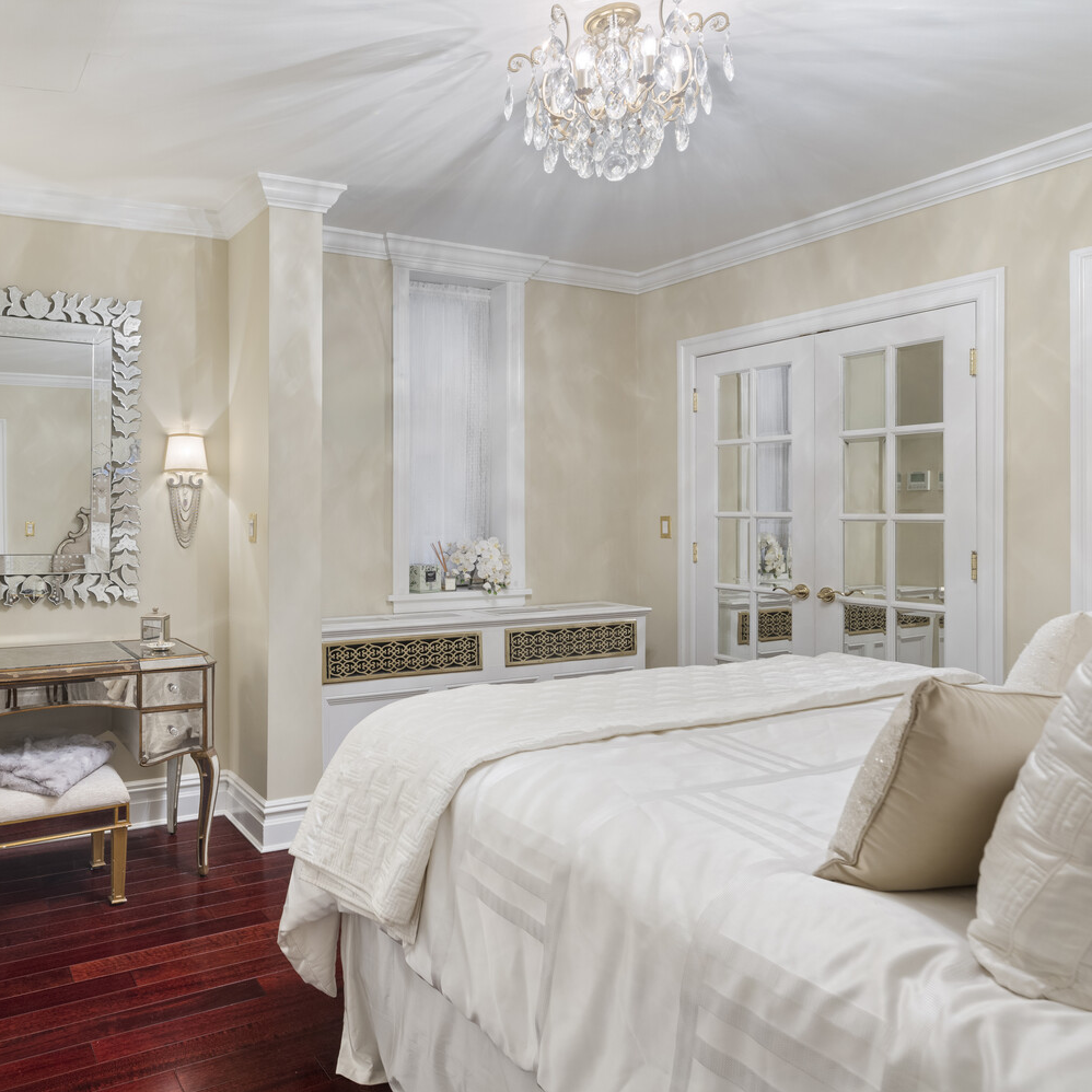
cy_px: 546
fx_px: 821
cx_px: 311
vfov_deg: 67.3
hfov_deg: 64.3
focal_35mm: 23
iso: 320
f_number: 8
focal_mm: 18
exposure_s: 2.5
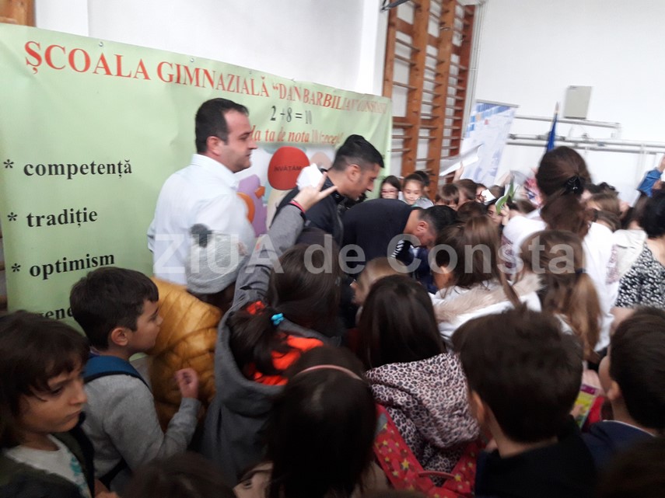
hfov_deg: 63.5
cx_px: 332
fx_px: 538
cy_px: 249
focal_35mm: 28
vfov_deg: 49.7
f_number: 1.9
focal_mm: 3.7
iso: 250
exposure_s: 1/17
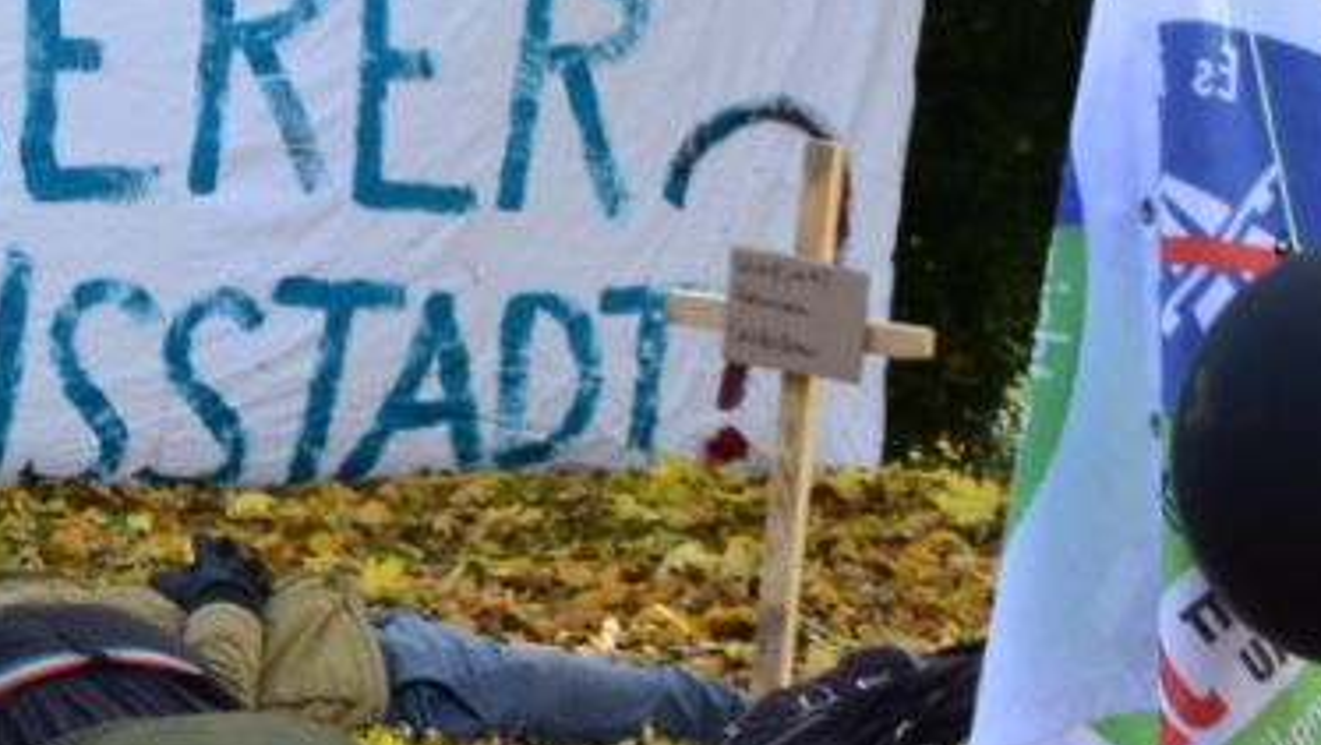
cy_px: 473
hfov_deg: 6.3
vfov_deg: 3.6
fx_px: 11918
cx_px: 307
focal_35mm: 340
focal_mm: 50
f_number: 9.5
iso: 400
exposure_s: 1/125
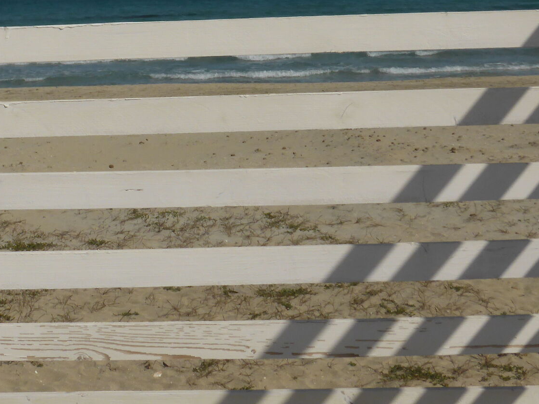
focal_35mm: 92
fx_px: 1432
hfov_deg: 20.9
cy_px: 22
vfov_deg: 15.8
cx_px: 50
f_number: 5.6
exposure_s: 1/2000
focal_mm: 7.4
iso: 100
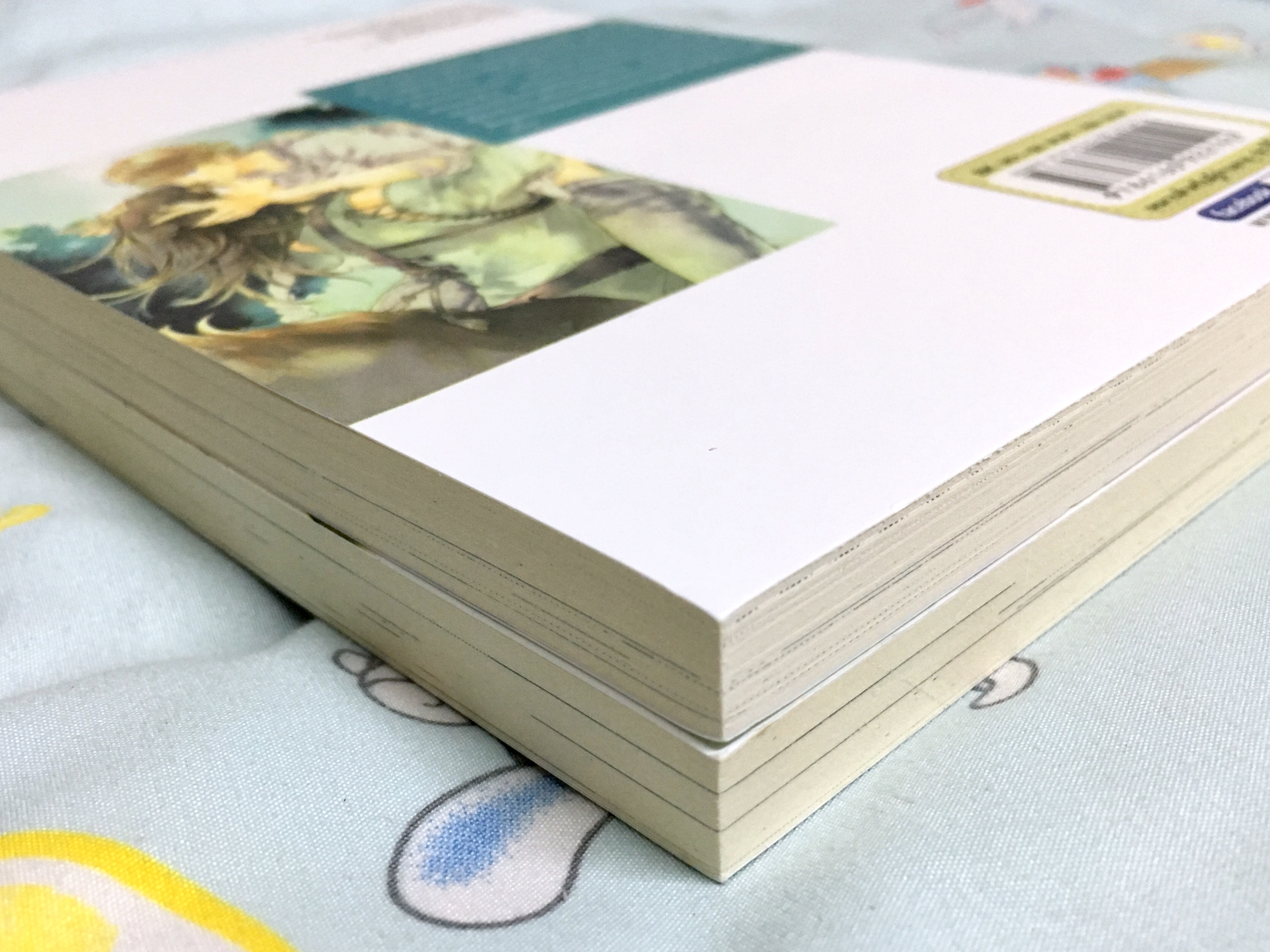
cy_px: 527
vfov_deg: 40.6
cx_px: 590
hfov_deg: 52.6
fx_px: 1284
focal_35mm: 35
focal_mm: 4.15
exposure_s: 1/33
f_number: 2.2
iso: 200
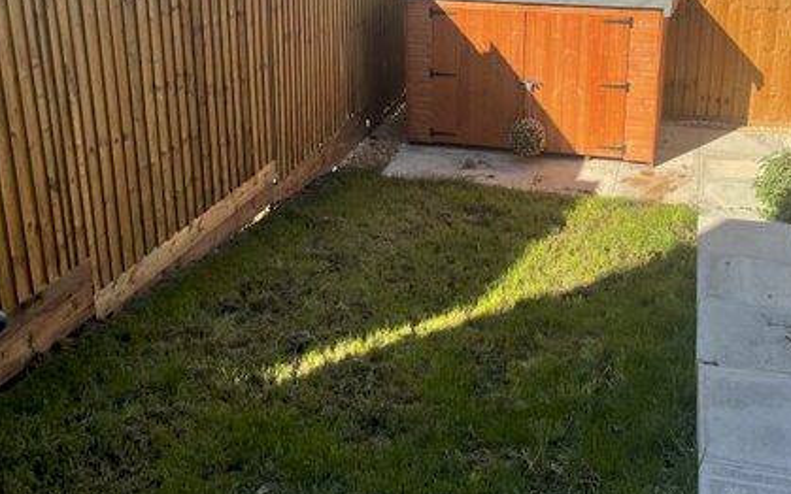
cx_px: 419
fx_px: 992
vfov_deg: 27.5
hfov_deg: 43.5
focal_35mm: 46
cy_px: 108
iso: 32
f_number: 1.6
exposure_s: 1/2398
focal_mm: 4.2
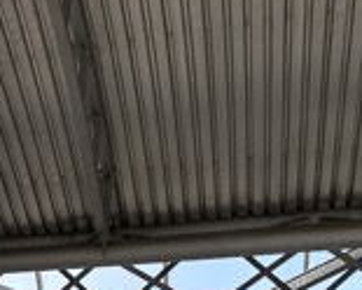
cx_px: -271
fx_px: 1125
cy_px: 550
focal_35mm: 105
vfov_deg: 13.0
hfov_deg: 15.8
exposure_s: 1/374
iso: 50
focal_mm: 5.96
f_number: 1.6
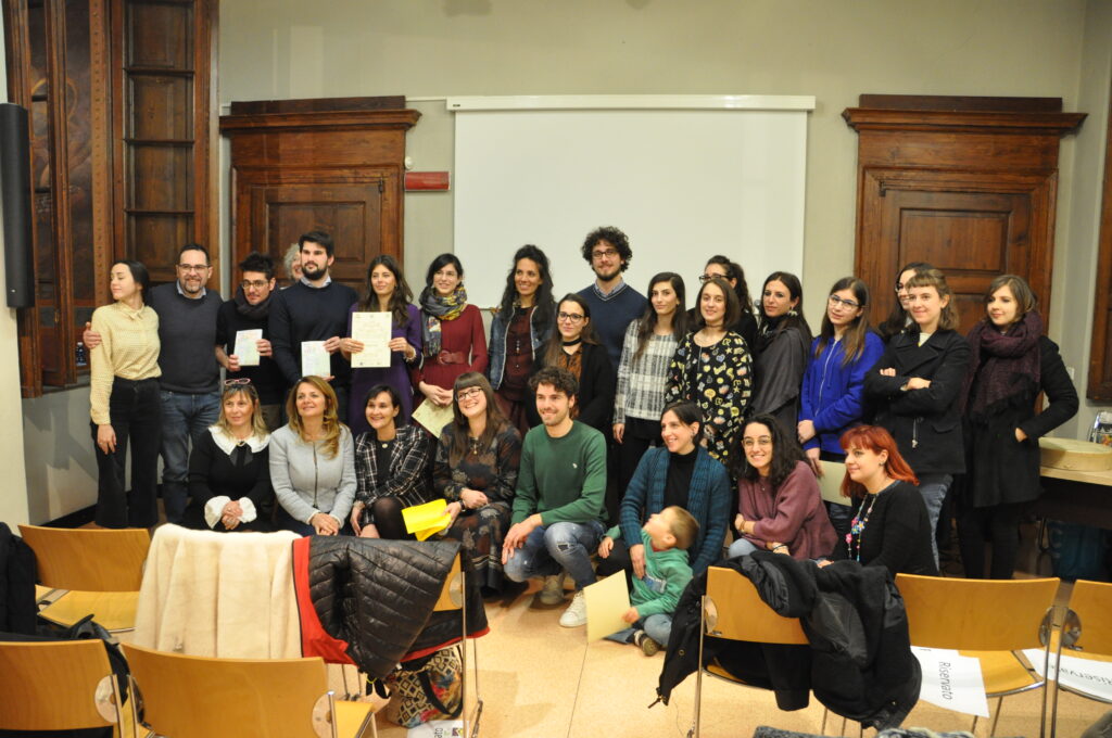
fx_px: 833
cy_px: 369
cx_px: 556
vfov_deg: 47.8
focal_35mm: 27
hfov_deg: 67.4
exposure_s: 1/25
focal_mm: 18
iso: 1600
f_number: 5
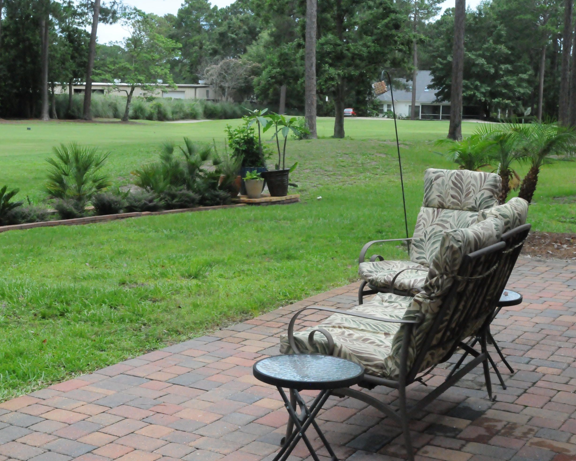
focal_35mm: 55
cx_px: 258
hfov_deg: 34.1
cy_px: 231
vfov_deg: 27.6
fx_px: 938
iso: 3200
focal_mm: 32
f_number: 16
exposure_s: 1/800
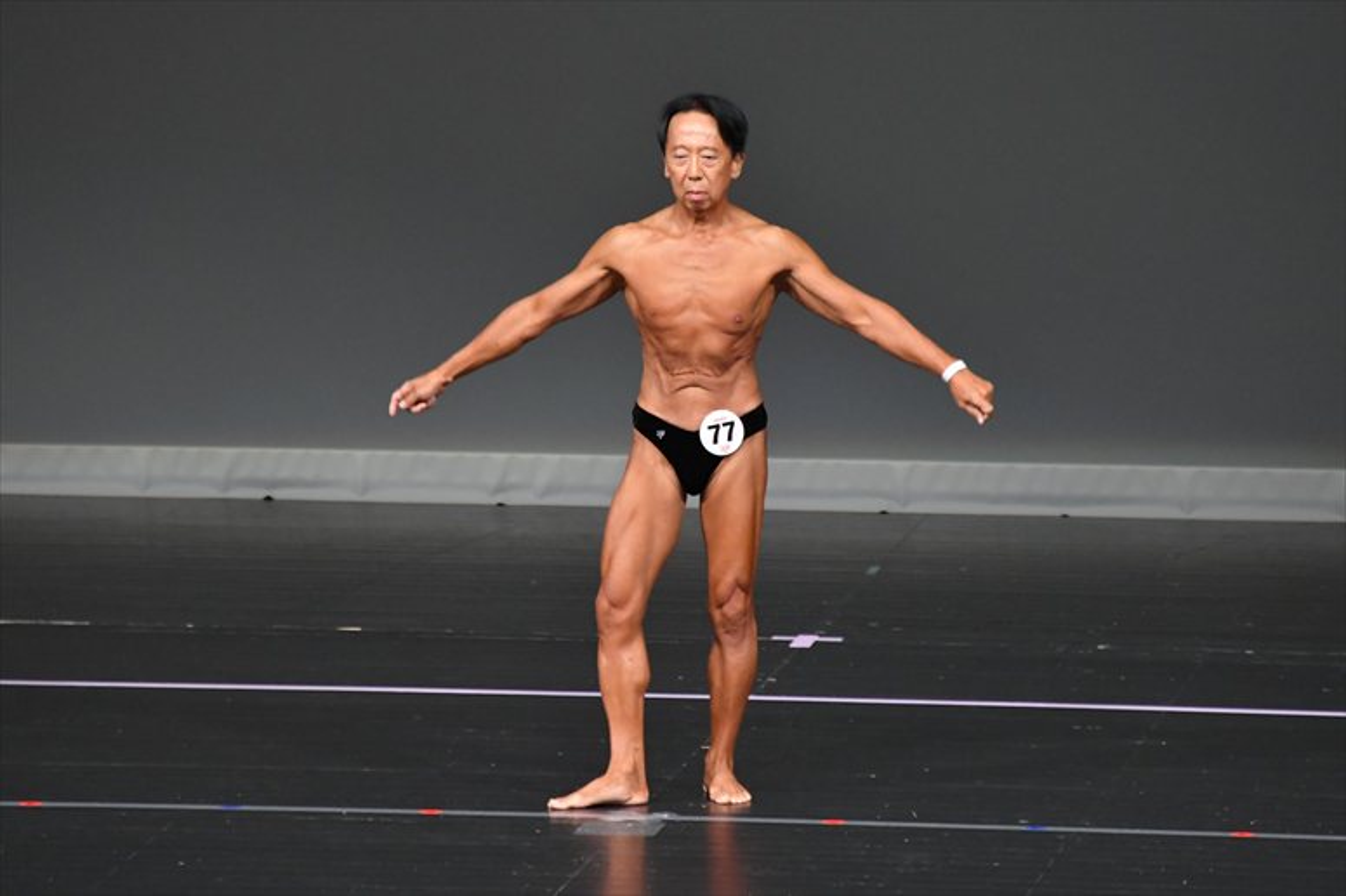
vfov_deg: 3.7
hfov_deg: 5.5
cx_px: 673
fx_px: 14014
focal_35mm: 375
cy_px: 448
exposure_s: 1/400
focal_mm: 250
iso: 4000
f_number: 5.6
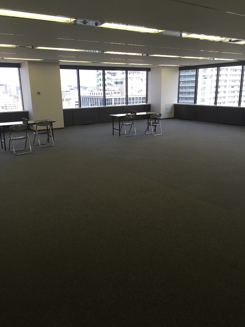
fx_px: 274
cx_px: 122
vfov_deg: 61.7
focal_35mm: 29
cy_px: 164
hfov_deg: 48.2
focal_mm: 4.15
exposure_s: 1/120
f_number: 2.2
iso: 32
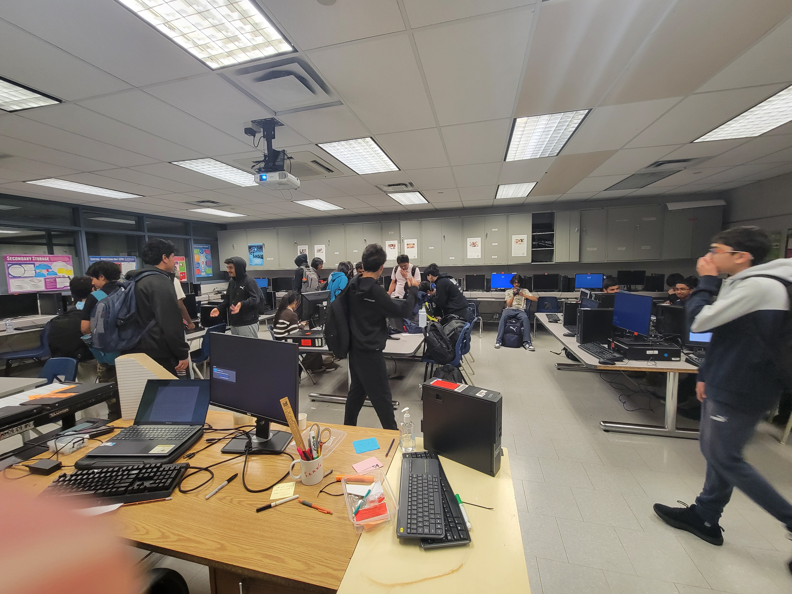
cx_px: 396
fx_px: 297
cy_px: 297
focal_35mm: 13
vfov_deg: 89.9
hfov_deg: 106.2
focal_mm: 2.2
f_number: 2.2
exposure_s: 1/60
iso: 200
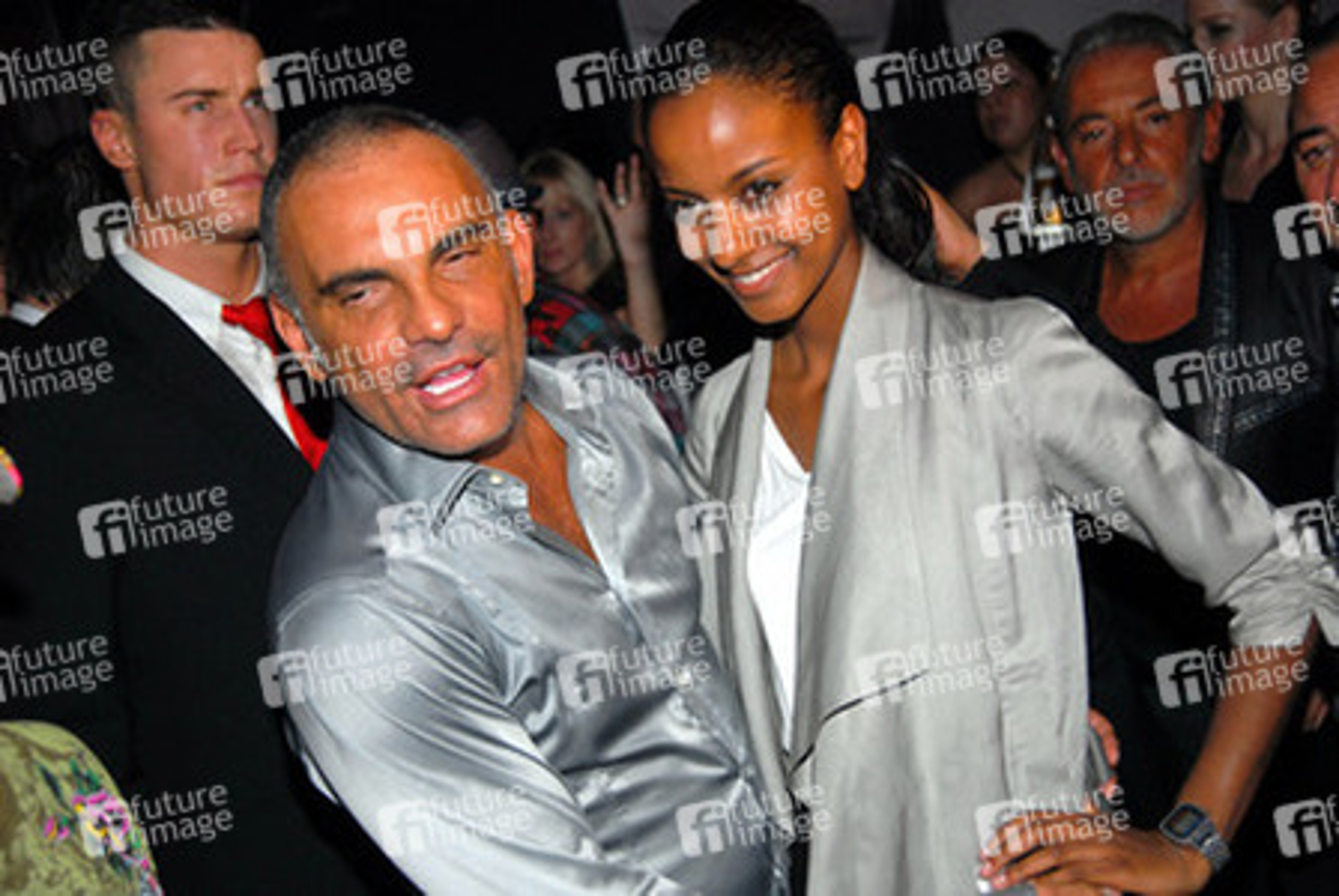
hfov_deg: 42.3
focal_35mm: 46
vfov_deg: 29.0
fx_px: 1732
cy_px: 448
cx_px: 670
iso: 400
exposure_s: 1/100
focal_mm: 31
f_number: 3.5
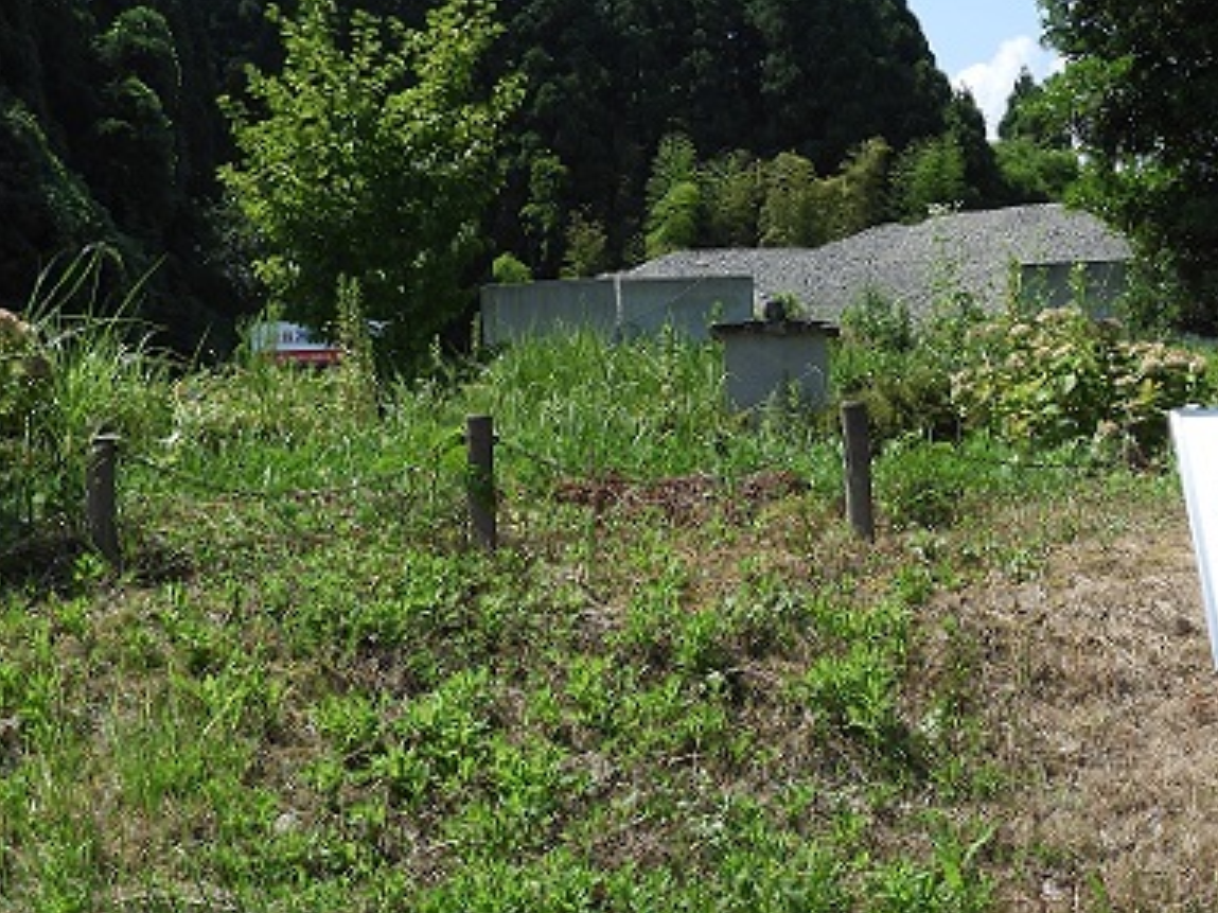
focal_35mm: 61
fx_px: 2146
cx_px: 843
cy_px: 582
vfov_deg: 23.9
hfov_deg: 31.4
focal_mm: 7.2
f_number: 3.8
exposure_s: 1/1000
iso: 100
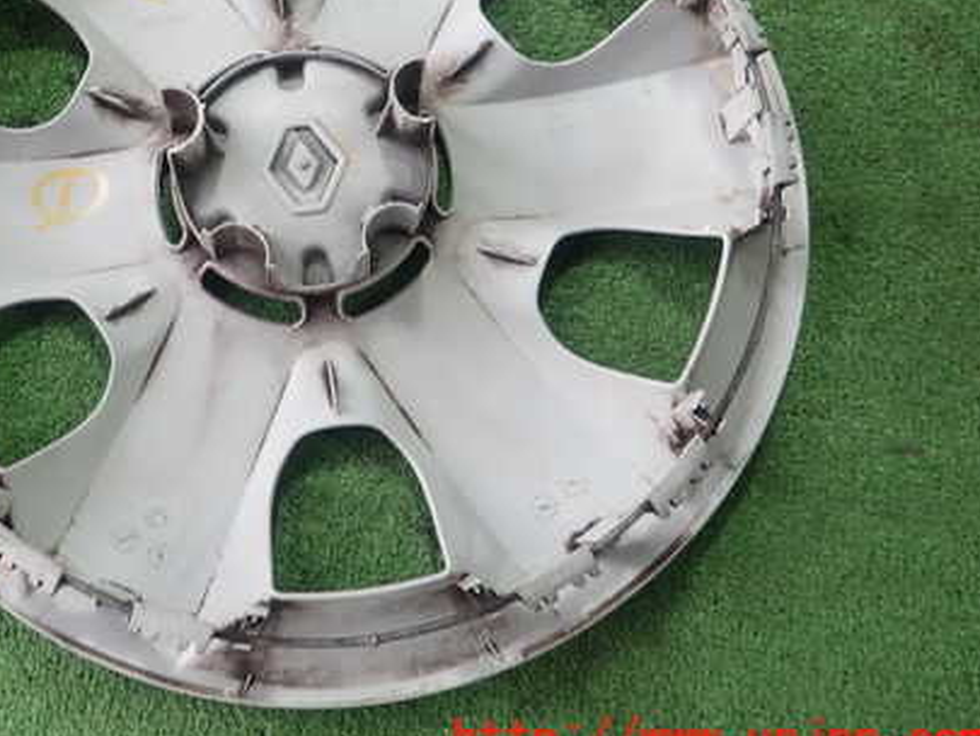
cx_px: 273
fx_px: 1048
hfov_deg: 48.6
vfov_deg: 38.1
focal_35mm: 37
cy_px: 228
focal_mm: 4.5
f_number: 2
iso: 100
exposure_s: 1/80
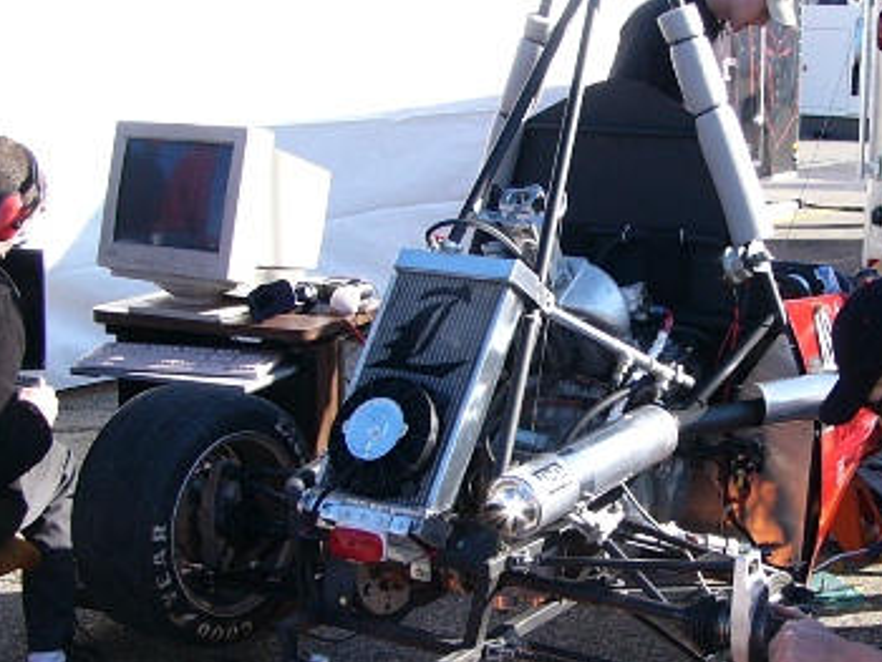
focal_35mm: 64
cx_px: 537
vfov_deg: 22.9
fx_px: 1632
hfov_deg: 30.2
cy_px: 380
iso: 50
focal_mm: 4.6
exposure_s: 1/200
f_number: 4
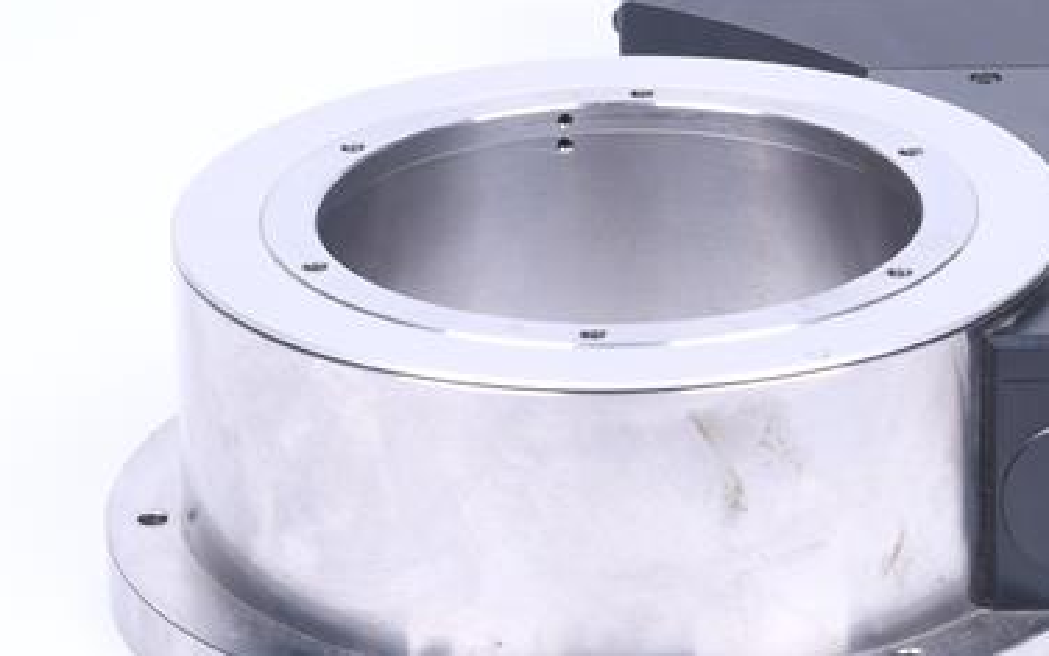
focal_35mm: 117
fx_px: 3345
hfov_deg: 17.8
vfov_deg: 11.2
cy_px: 285
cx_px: 714
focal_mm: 48
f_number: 14
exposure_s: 1/200
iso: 200
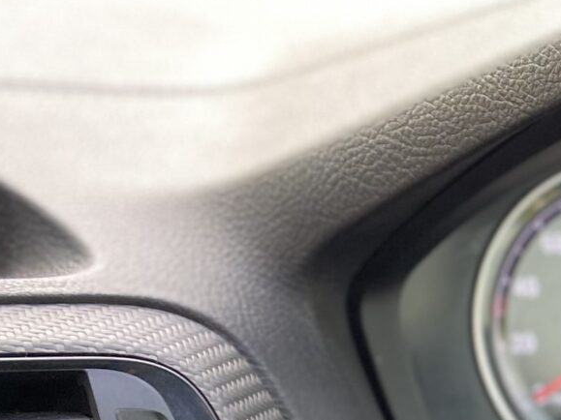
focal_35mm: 115
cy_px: 798
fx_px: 1863
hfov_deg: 14.2
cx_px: 1141
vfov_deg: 11.7
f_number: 1.8
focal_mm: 4.25
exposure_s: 1/121
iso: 125
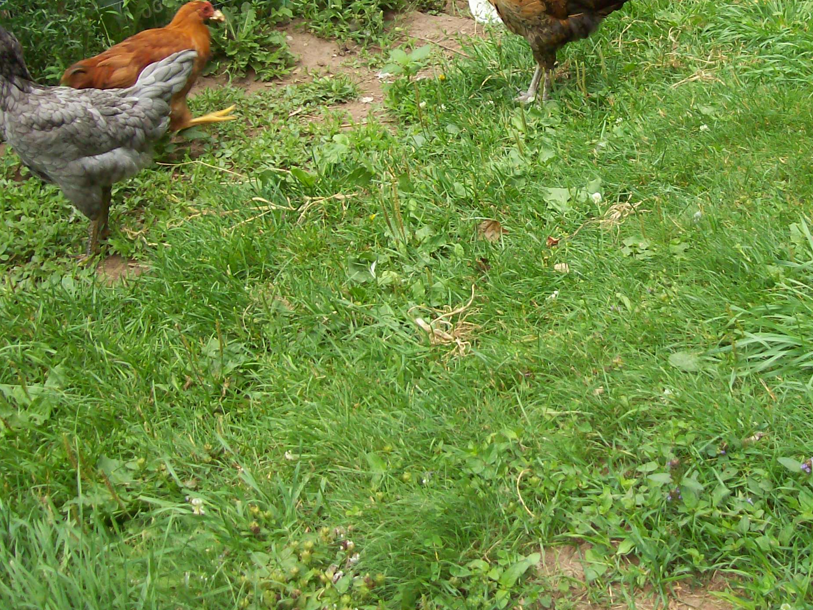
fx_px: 1291
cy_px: 170
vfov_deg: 26.3
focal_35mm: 55
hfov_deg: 34.7
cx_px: 532
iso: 80
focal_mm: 6
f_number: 2.7
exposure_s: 1/164
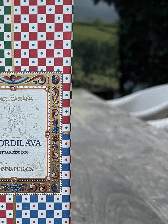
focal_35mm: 53
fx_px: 343
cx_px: 34
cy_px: 115
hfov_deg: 27.0
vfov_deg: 36.2
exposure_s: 1/60
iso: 500
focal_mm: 5.7
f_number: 1.5
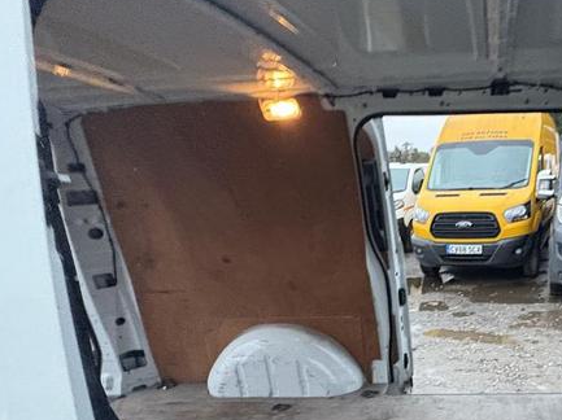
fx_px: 470
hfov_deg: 55.1
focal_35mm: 29
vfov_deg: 44.9
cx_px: 487
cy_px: 355
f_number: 2.2
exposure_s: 1/60
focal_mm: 2.22
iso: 1000
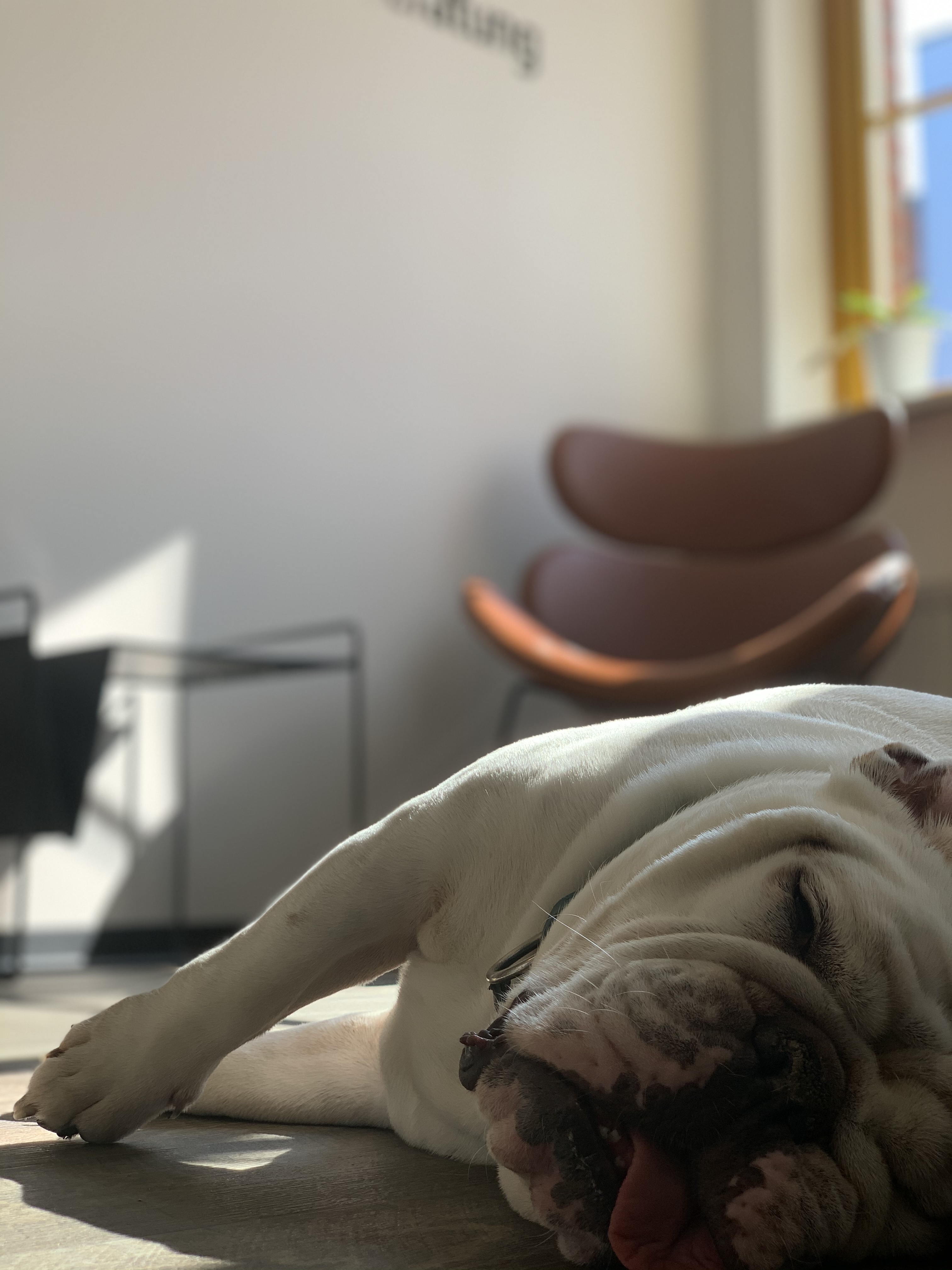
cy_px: 635
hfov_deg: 28.0
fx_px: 1907
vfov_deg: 36.8
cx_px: 476
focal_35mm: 52
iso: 20
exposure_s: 1/122
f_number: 2.4
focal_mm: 6
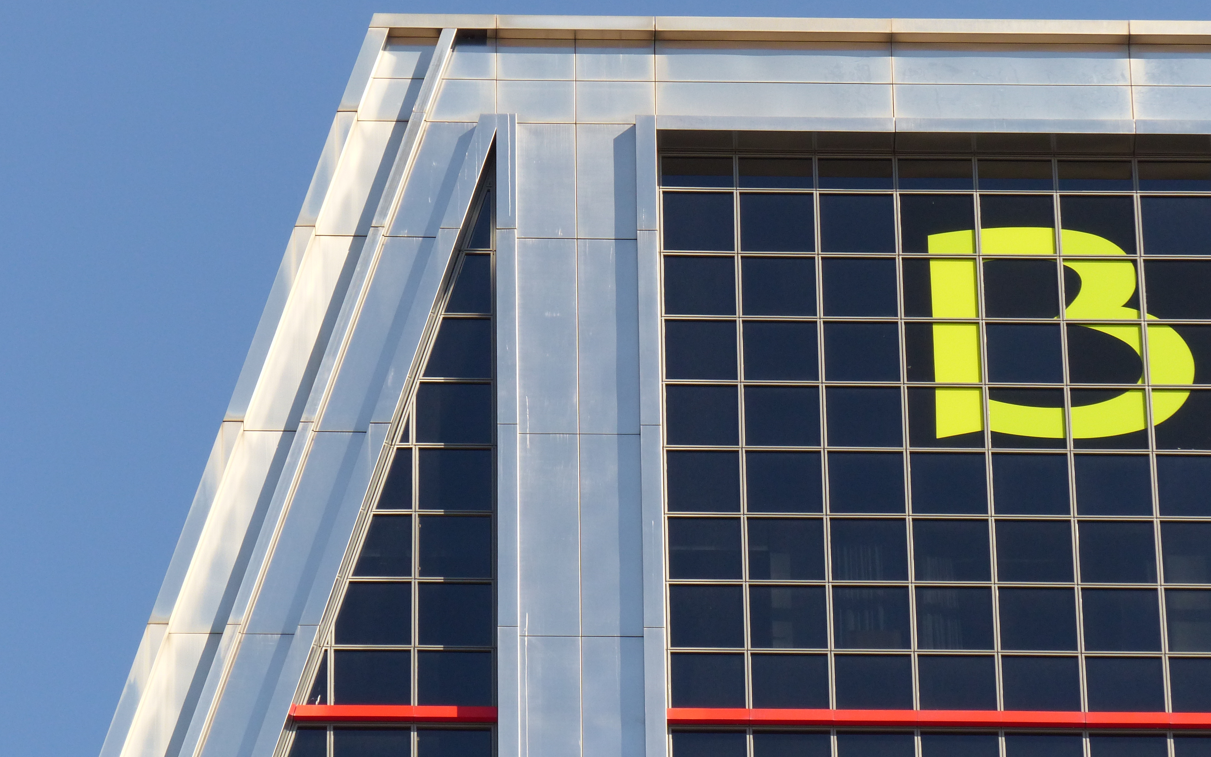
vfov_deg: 4.1
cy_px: 378
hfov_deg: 6.5
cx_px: 601
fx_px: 10693
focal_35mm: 324
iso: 200
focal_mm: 54.5
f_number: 5
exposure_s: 1/640
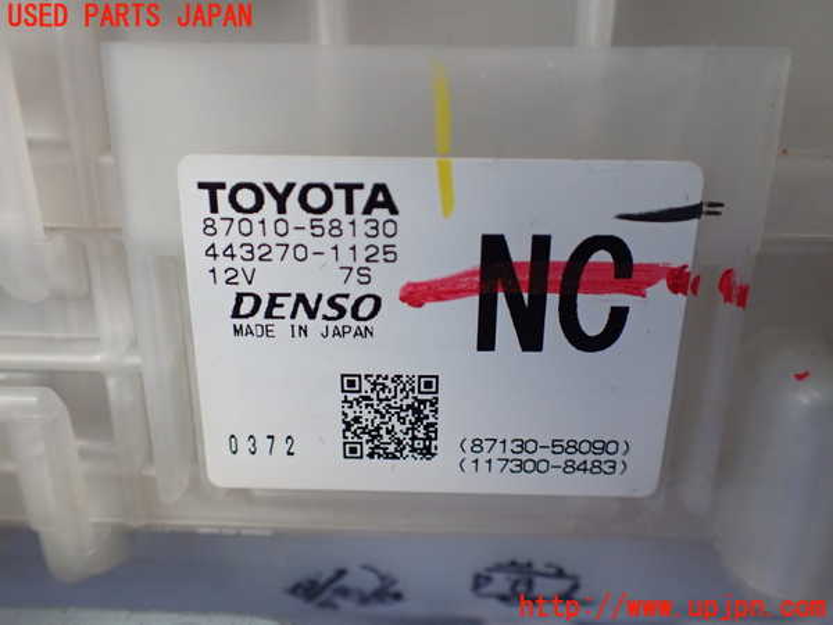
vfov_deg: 46.8
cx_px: 416
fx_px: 722
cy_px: 312
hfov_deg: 60.0
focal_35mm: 30
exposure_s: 1/125
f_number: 2.3
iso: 500
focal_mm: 5.4
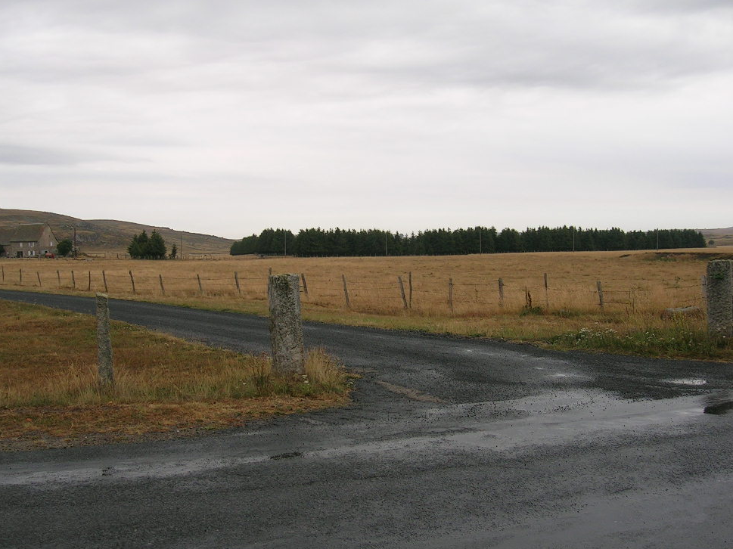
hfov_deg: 50.2
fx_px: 783
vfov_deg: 38.6
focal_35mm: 37
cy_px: 271
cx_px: 371
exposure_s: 1/190
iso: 50
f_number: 4.8
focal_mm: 5.4
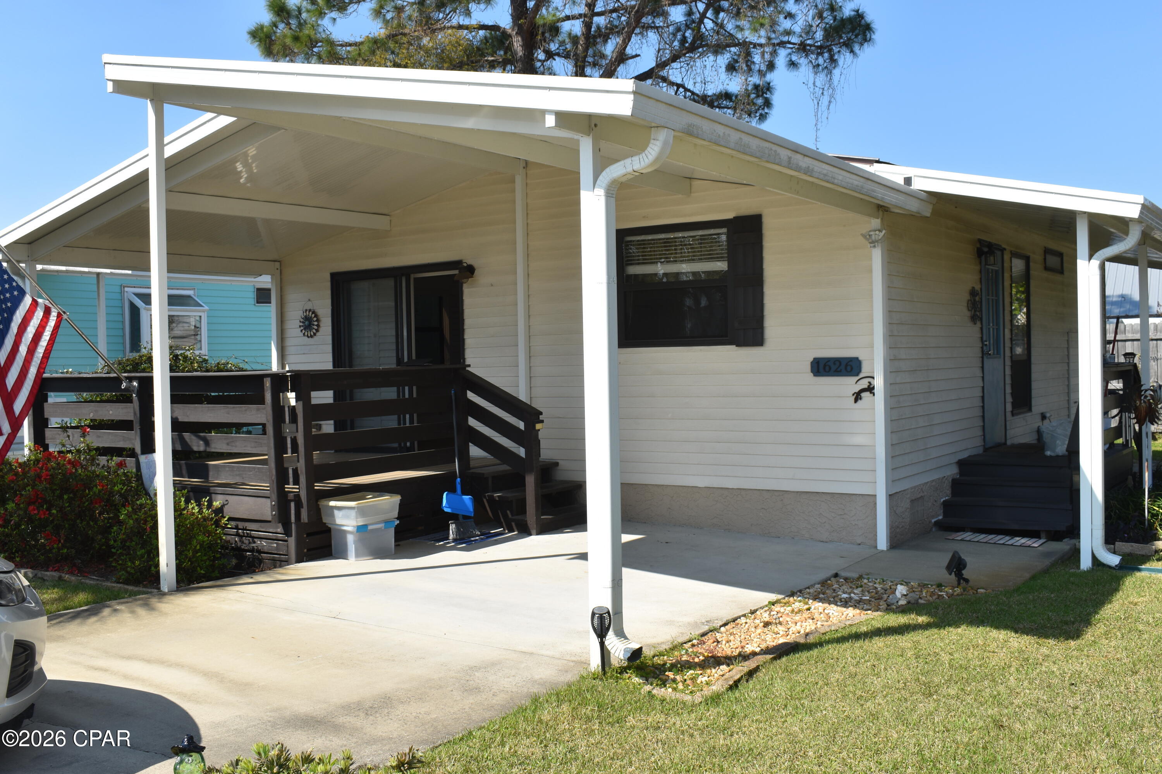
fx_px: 1162
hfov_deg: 53.1
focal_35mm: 36
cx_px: 581
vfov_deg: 36.9
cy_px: 387
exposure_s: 1/200
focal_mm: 24
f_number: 11
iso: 100
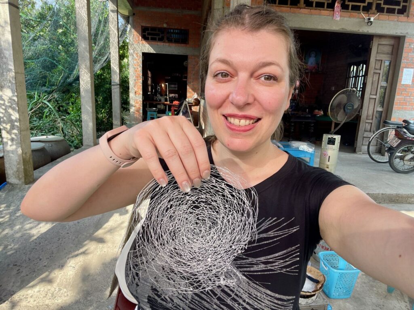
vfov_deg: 58.9
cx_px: 207
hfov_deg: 73.9
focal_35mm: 23
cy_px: 155
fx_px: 275
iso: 40
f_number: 2.2
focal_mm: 2.71
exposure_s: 1/121
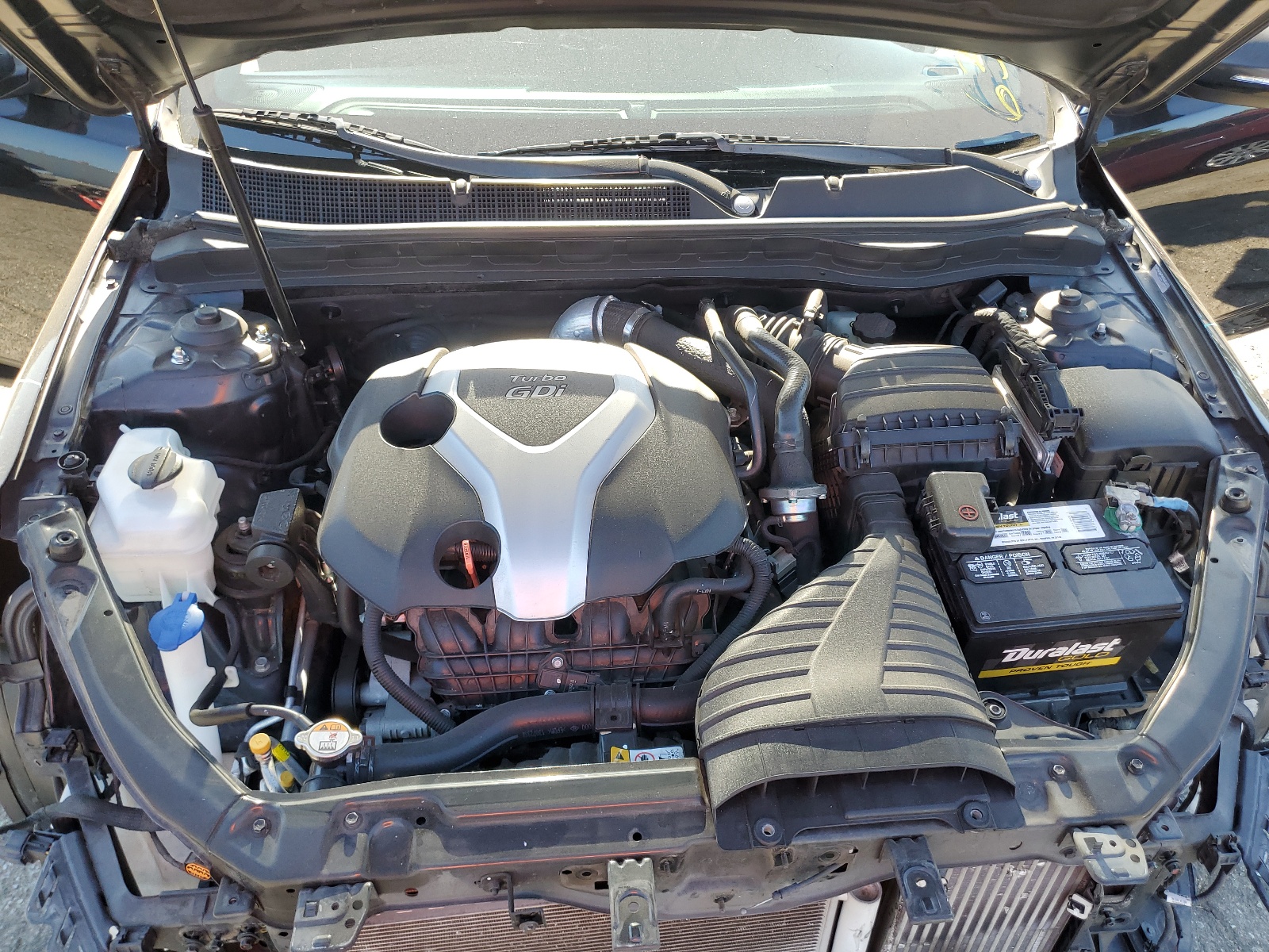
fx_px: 953
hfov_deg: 67.3
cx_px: 634
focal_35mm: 26
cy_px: 476
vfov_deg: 53.1
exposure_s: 1/270
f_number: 1.5
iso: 50
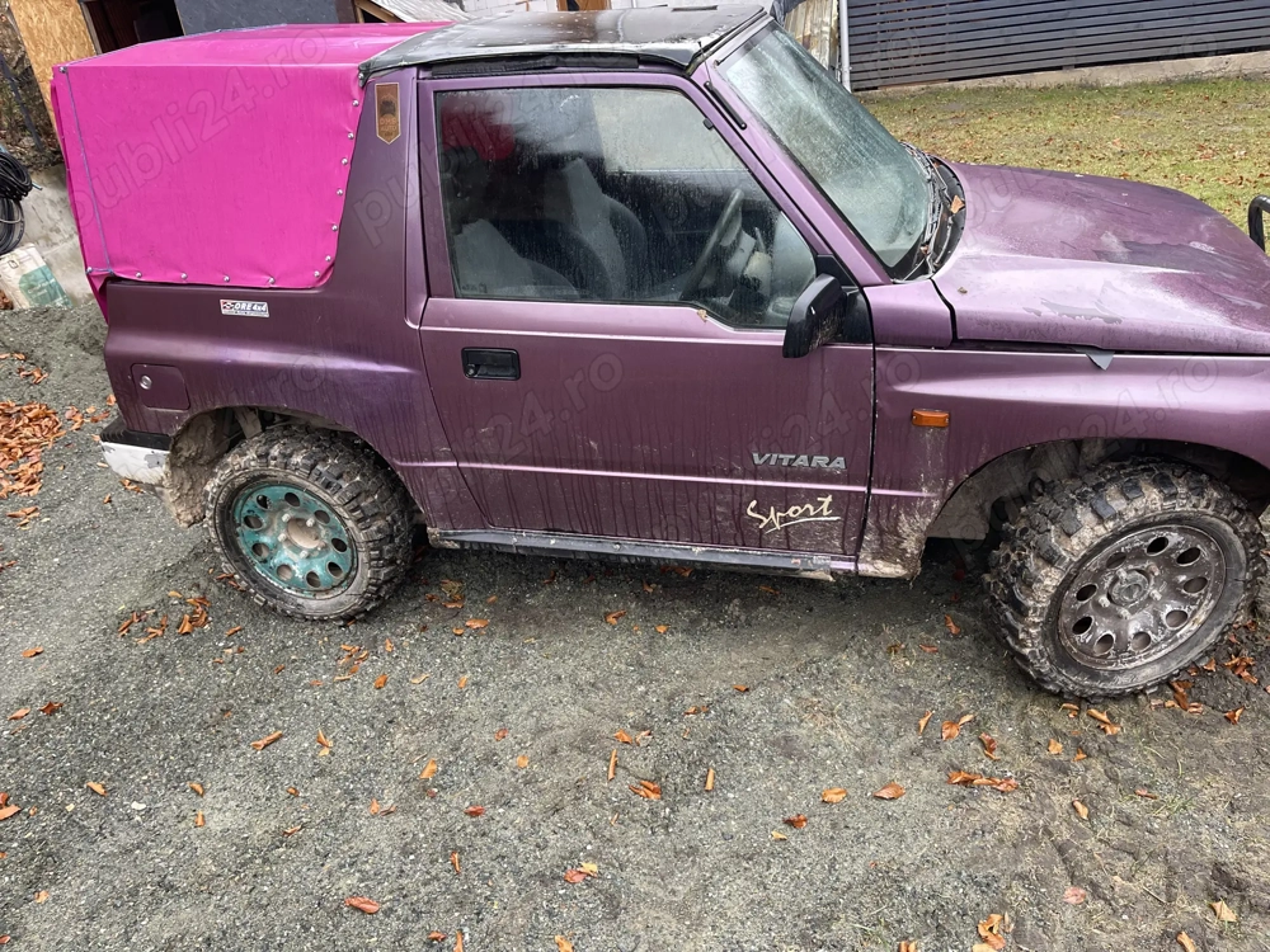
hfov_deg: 69.4
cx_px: 635
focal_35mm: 25
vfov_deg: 54.9
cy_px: 476
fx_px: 917
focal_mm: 5.1
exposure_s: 1/121
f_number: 1.6
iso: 125
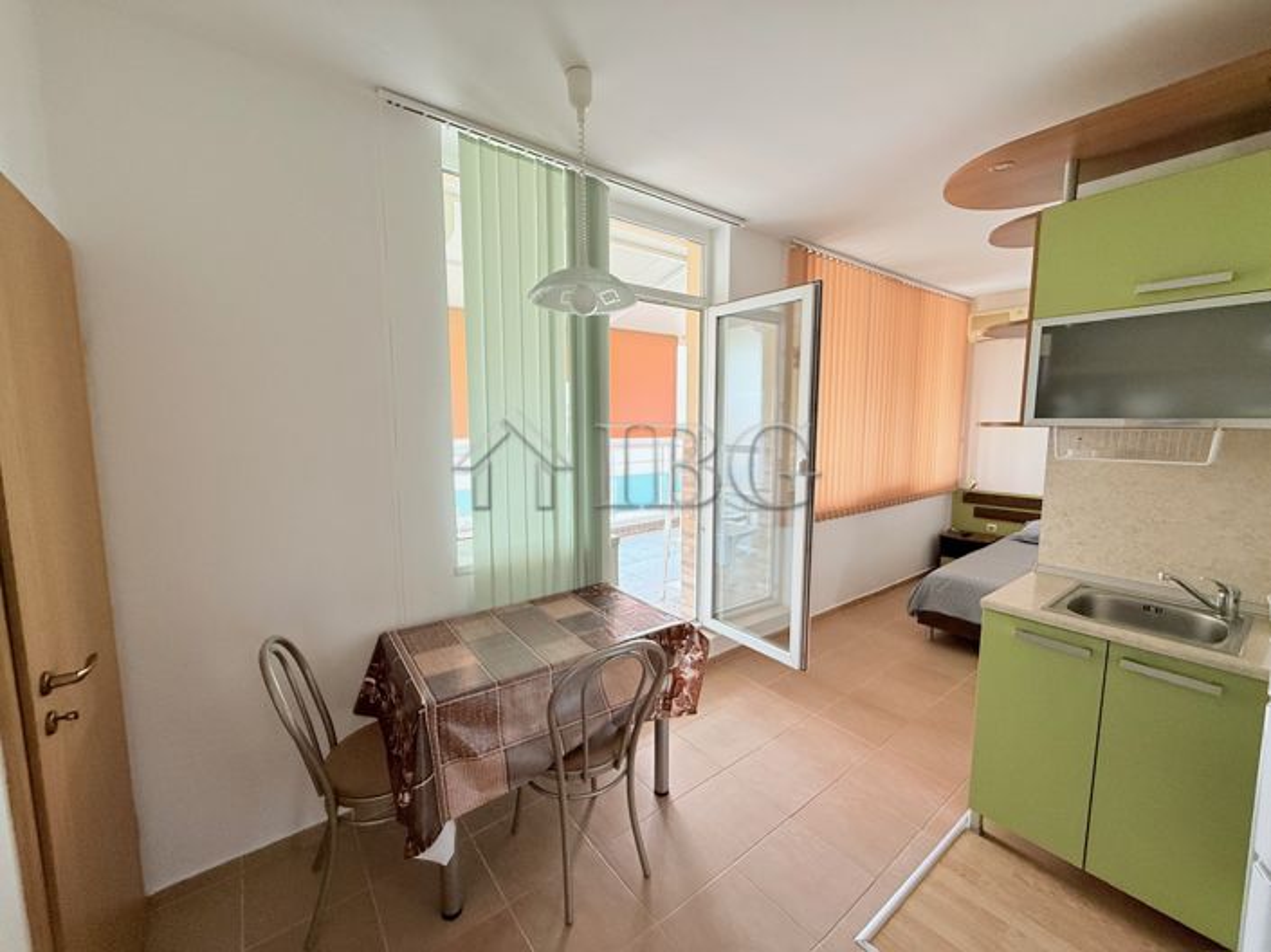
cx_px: 636
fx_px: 514
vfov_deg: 85.6
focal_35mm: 14
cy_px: 476
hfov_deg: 102.1
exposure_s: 1/99
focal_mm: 2.22
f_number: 2.2
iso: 160
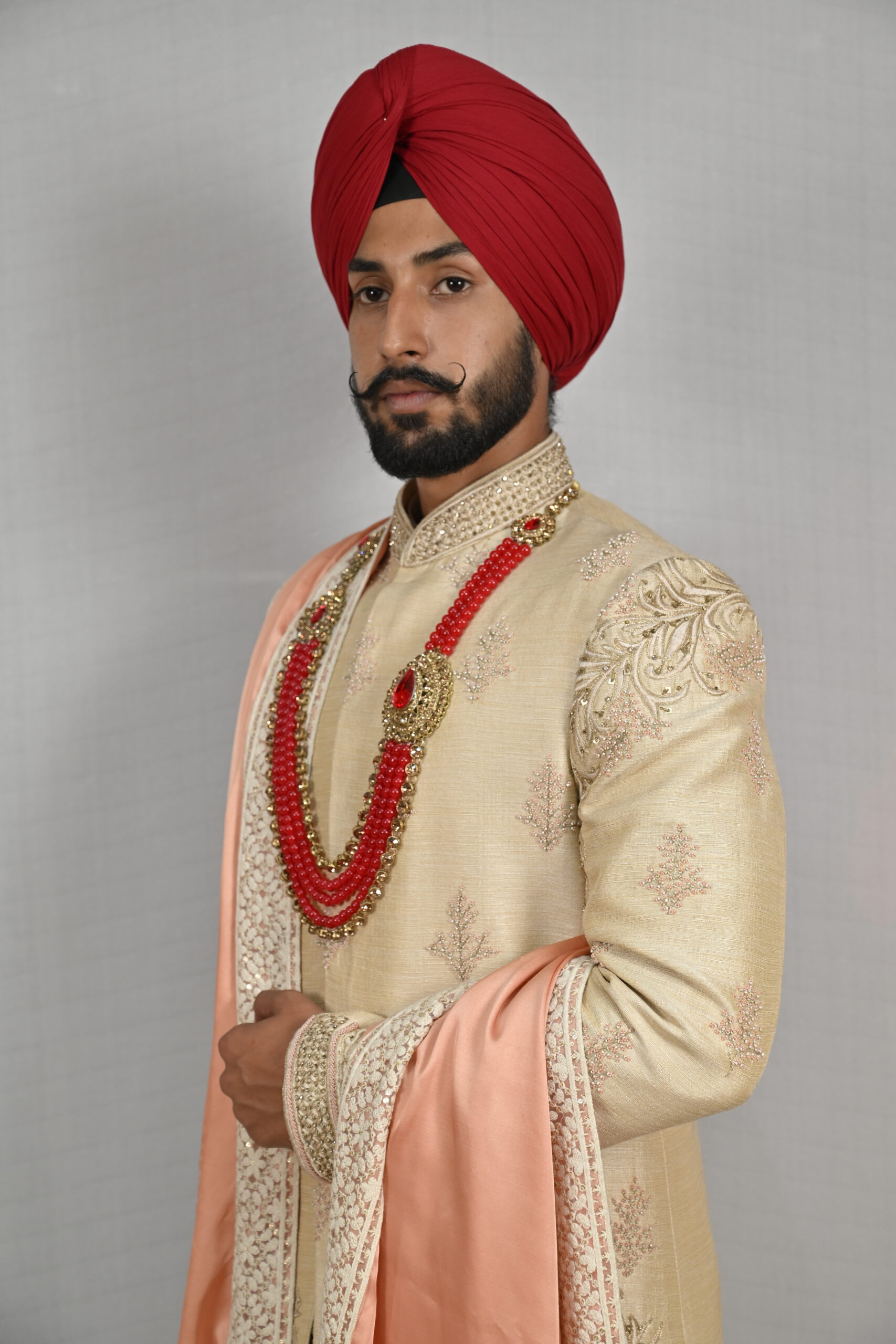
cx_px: 448
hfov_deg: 22.3
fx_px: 2277
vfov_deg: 32.9
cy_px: 672
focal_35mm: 61
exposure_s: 1/125
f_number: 5.6
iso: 400
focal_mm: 61
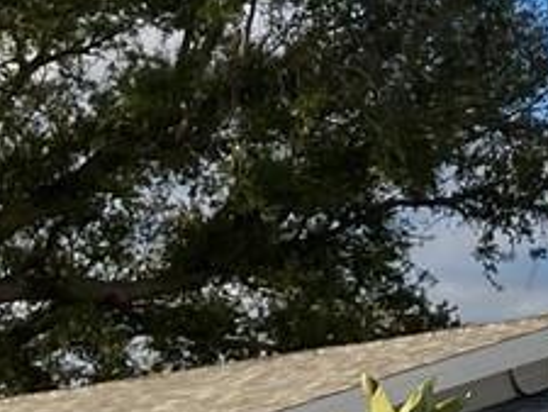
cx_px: 580
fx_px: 3152
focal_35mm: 199
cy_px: 10
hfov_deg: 9.8
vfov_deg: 7.4
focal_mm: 3.99
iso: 32
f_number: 1.8
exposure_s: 1/917
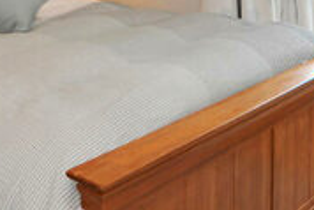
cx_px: 196
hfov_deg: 36.0
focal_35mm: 55
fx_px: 480
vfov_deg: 22.7
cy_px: -42
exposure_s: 1/13
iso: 320
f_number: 9
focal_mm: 14
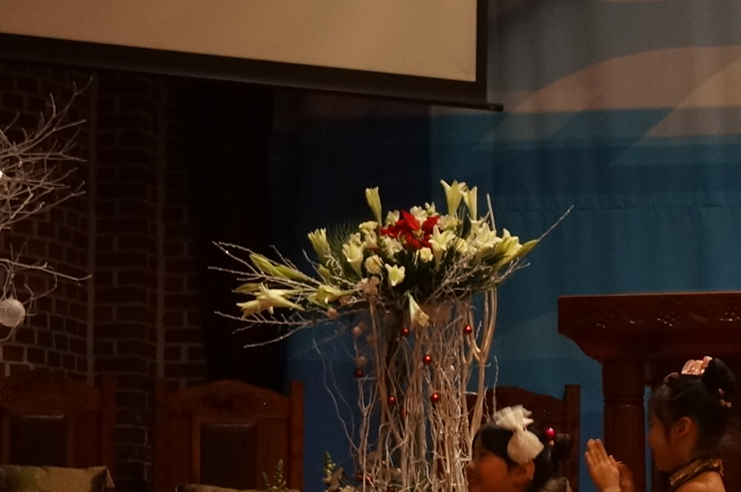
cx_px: 697
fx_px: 2947
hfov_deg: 14.2
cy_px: 646
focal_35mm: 143
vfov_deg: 9.4
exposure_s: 1/60
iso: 1000
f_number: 5
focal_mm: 35
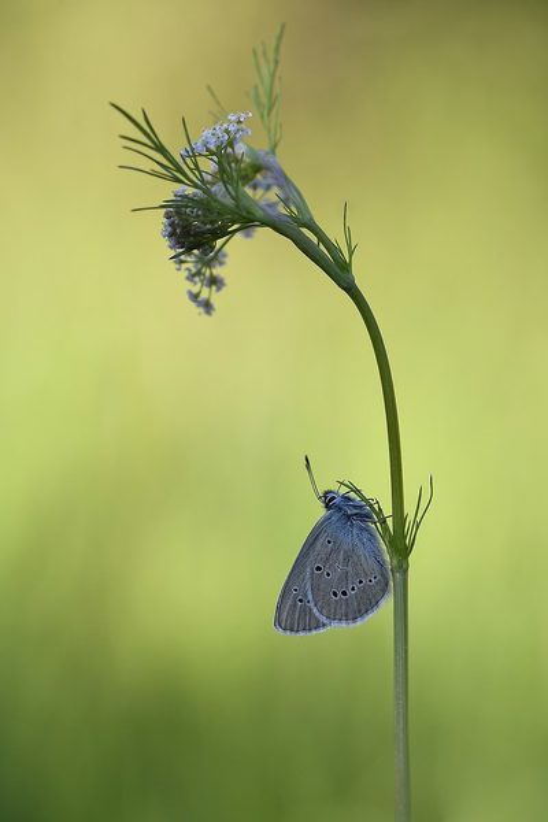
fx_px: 3596
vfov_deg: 13.0
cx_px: 274
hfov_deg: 8.7
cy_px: 411
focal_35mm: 158
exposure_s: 1/800
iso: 500
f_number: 5
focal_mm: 105
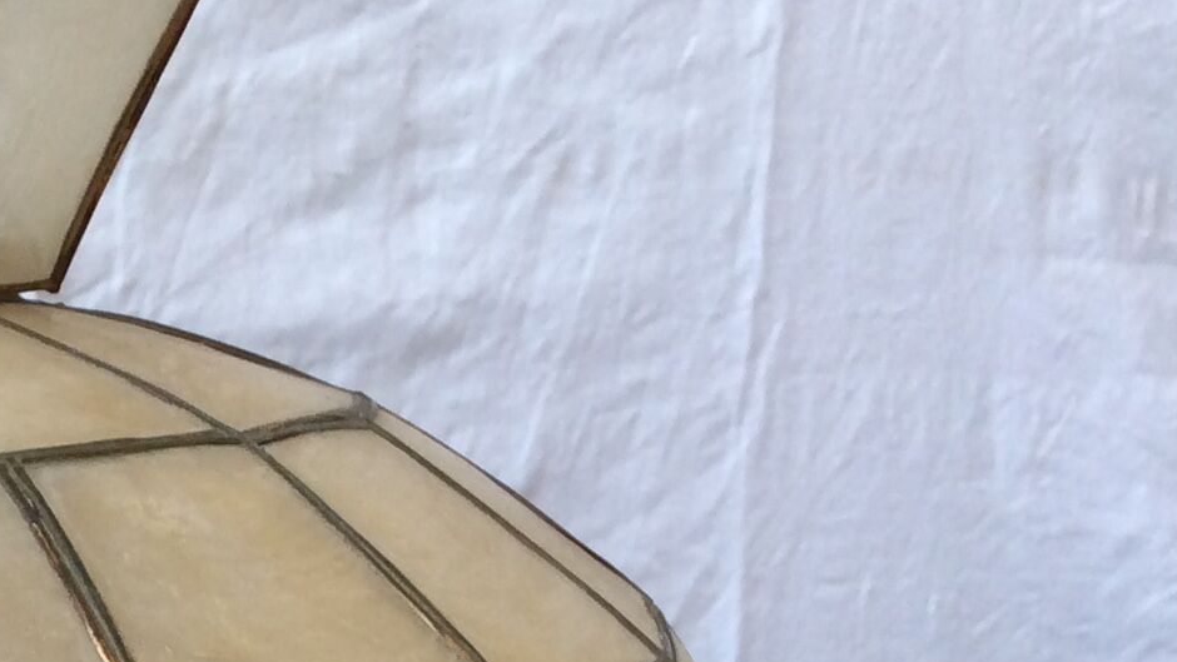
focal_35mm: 96
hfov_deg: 20.4
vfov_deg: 12.1
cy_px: 970
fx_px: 2996
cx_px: -336
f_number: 2.4
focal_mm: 3.3
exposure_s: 1/33
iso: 40
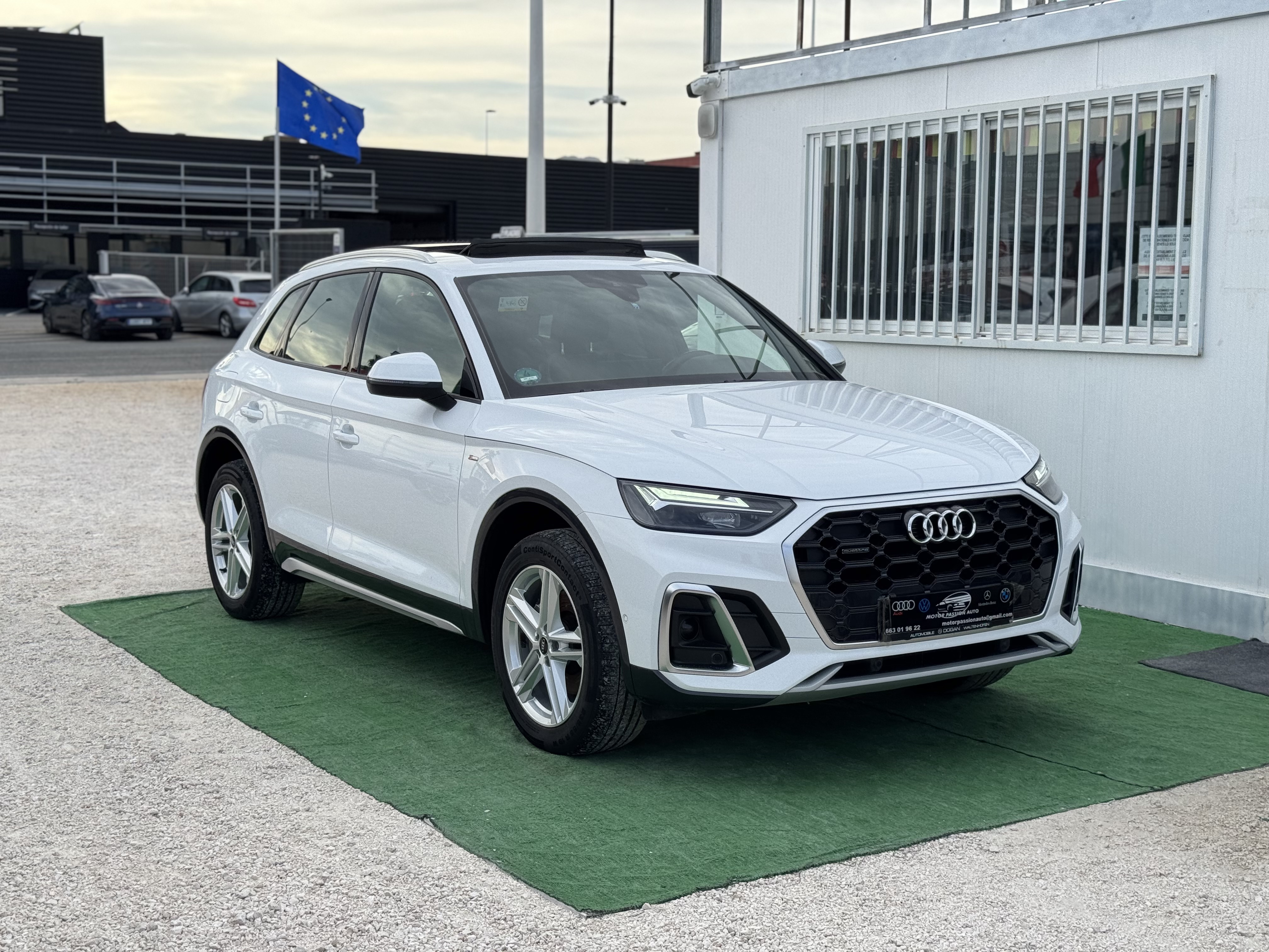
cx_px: 634
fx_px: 1760
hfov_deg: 39.7
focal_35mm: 48
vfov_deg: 30.3
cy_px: 476
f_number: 1.78
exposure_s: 1/1818
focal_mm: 6.76
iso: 64
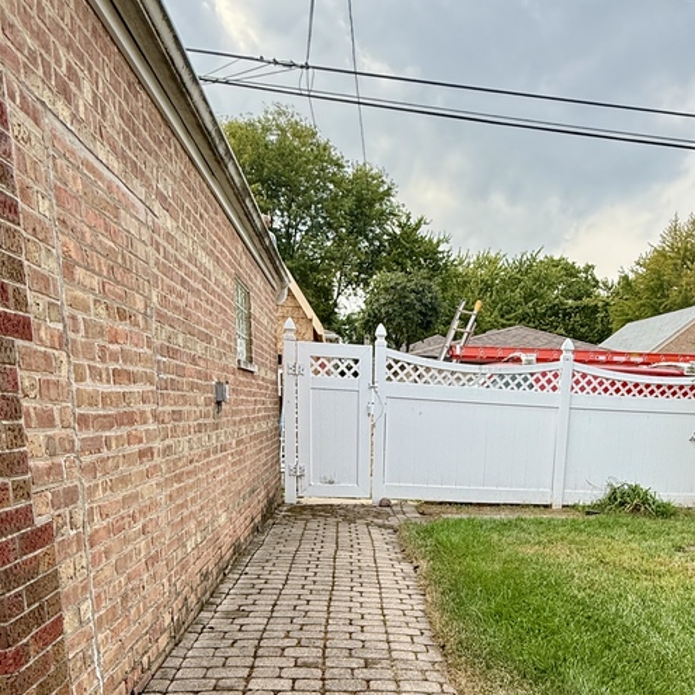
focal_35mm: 27
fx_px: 613
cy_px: 573
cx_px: 444
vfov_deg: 54.3
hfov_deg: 58.2
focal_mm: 2.22
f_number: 2.2
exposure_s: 1/607
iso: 64
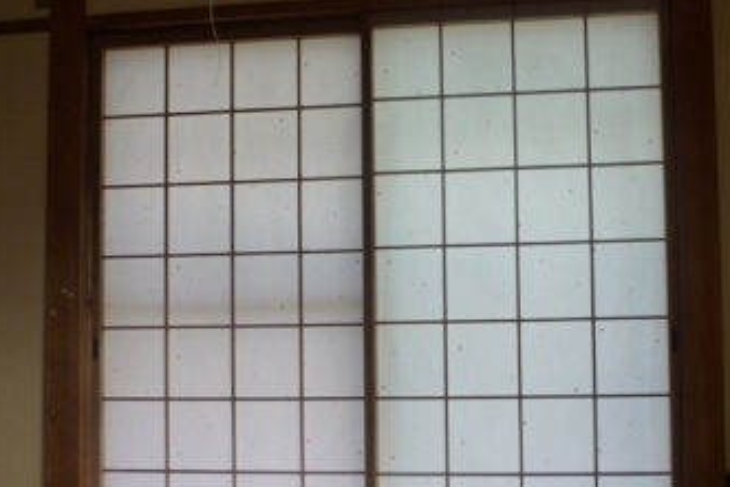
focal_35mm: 37
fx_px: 751
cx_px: 437
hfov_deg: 51.5
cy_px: 314
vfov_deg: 35.7
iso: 125
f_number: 3.3
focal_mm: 5.2
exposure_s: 1/50
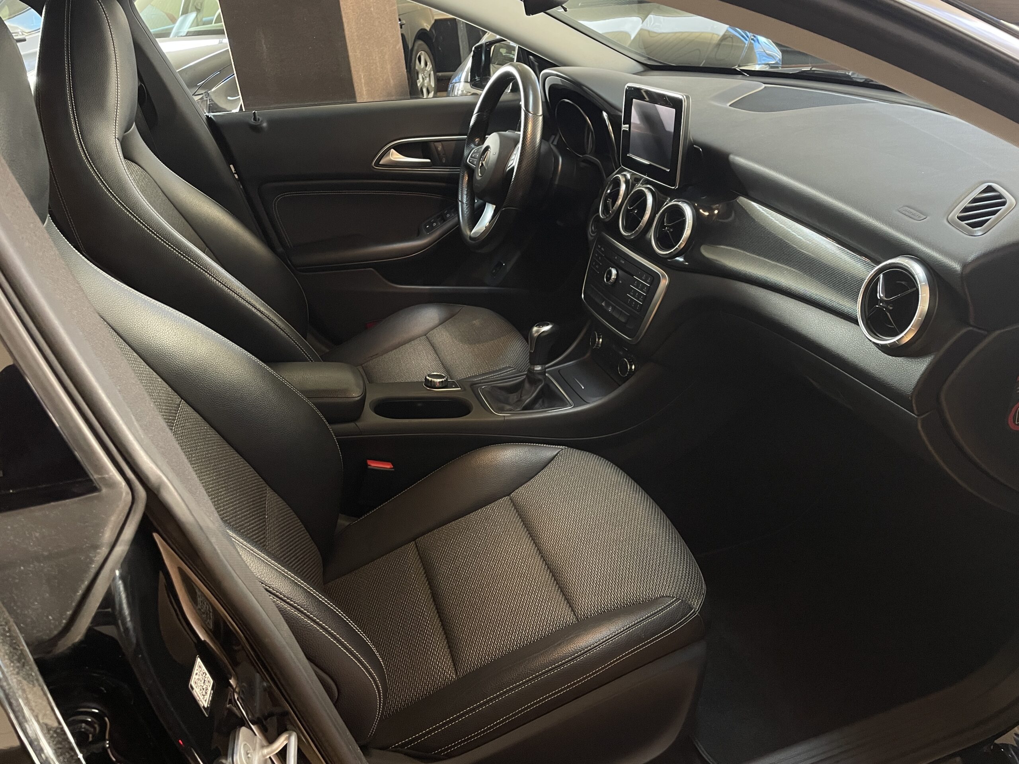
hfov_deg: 67.3
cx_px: 510
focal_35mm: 26
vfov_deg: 53.1
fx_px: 765
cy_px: 382
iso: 200
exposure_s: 1/50
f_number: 1.6
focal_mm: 4.2
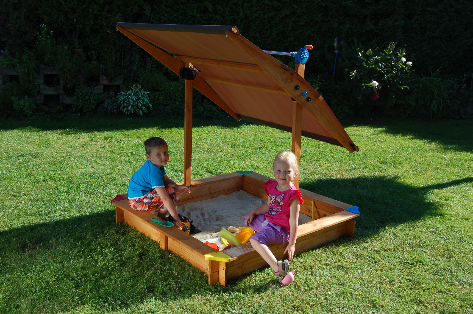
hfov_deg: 49.6
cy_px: 157
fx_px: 512
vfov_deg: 34.1
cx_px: 236
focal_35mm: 39
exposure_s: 1/250
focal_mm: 26
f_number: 8
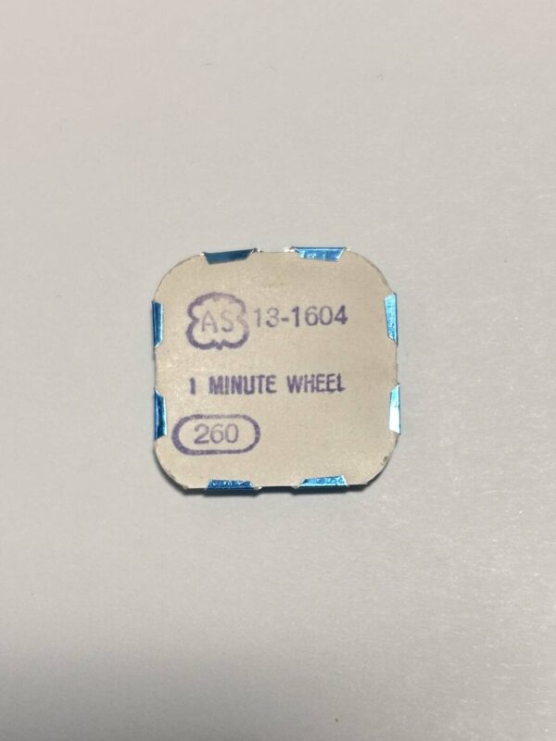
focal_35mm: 26
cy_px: 370
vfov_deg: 67.3
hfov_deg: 53.1
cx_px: 278
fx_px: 557
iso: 32
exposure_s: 1/100
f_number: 1.5
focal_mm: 5.7
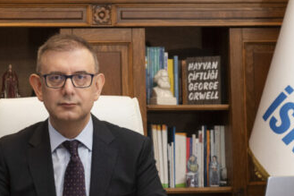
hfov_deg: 19.4
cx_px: 89
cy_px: 87
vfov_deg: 13.0
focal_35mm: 105
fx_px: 857
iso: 1250
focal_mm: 46
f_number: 5.6
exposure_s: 1/160
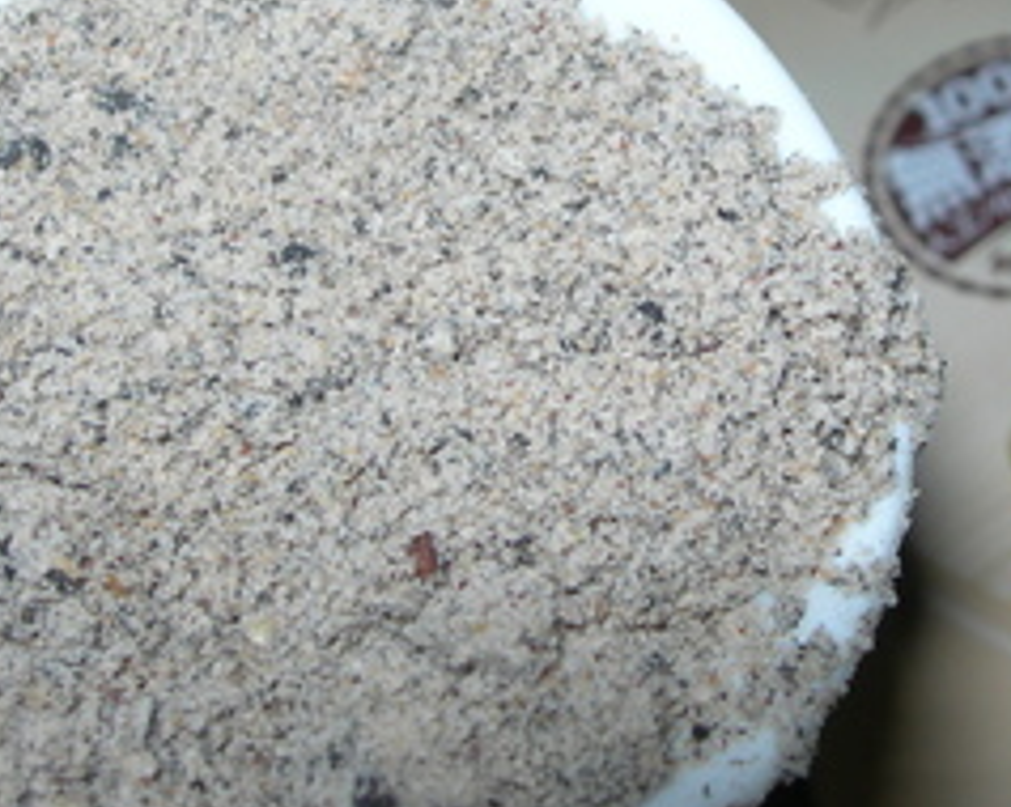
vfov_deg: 19.4
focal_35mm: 78
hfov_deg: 24.3
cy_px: 164
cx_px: 709
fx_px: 2332
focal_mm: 7.8
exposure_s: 1/60.1
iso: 50
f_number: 4.8
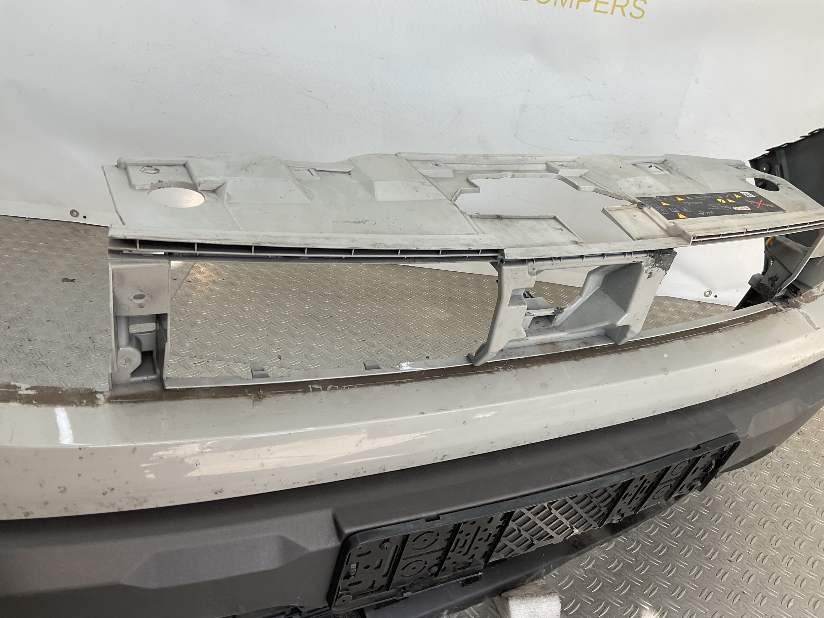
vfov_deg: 48.2
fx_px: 690
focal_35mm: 29
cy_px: 309
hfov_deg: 61.7
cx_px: 412
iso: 16
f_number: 1.8
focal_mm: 3
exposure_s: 1/177
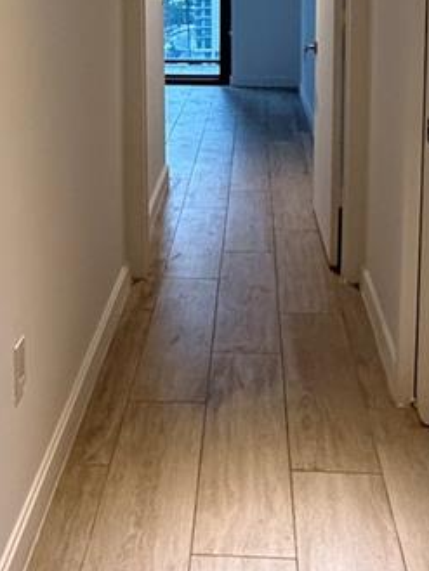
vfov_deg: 35.4
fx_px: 842
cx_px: 195
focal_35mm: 51
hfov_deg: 28.6
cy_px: 61
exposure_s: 1/120
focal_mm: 2.22
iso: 400
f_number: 2.2
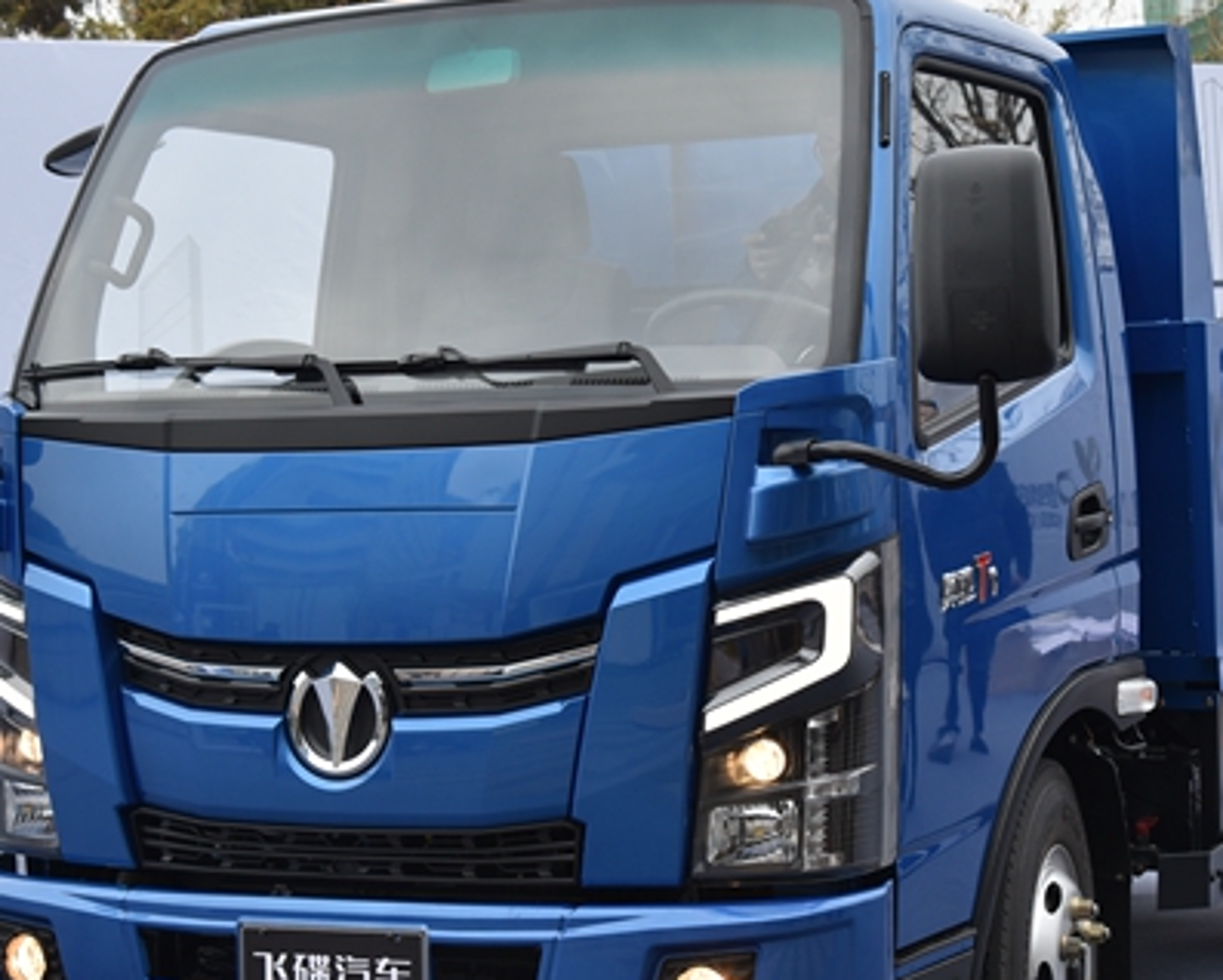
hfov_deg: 24.1
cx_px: 752
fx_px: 2861
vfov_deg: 19.4
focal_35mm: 79
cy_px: 485
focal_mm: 40
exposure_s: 1/125
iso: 400
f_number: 5.6
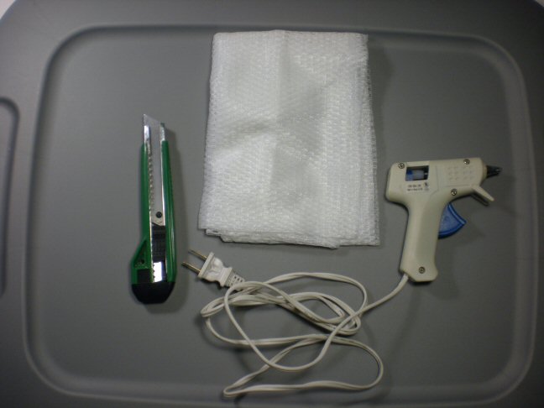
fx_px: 597
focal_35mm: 38
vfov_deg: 37.7
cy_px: 204
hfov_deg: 49.0
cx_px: 272
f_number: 3.1
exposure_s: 1/63.8
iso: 100
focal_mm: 6.3
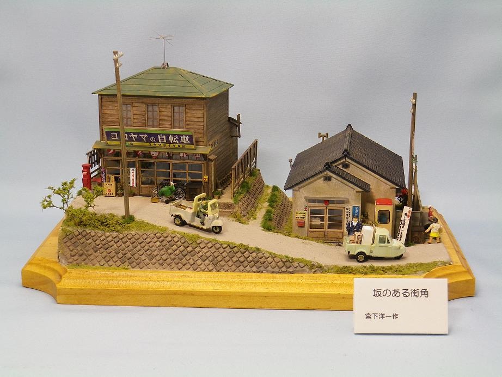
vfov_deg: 20.7
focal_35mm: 71
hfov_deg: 27.4
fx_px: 1030
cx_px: 251
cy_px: 188
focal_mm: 12.5
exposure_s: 1/8
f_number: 4.9
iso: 100
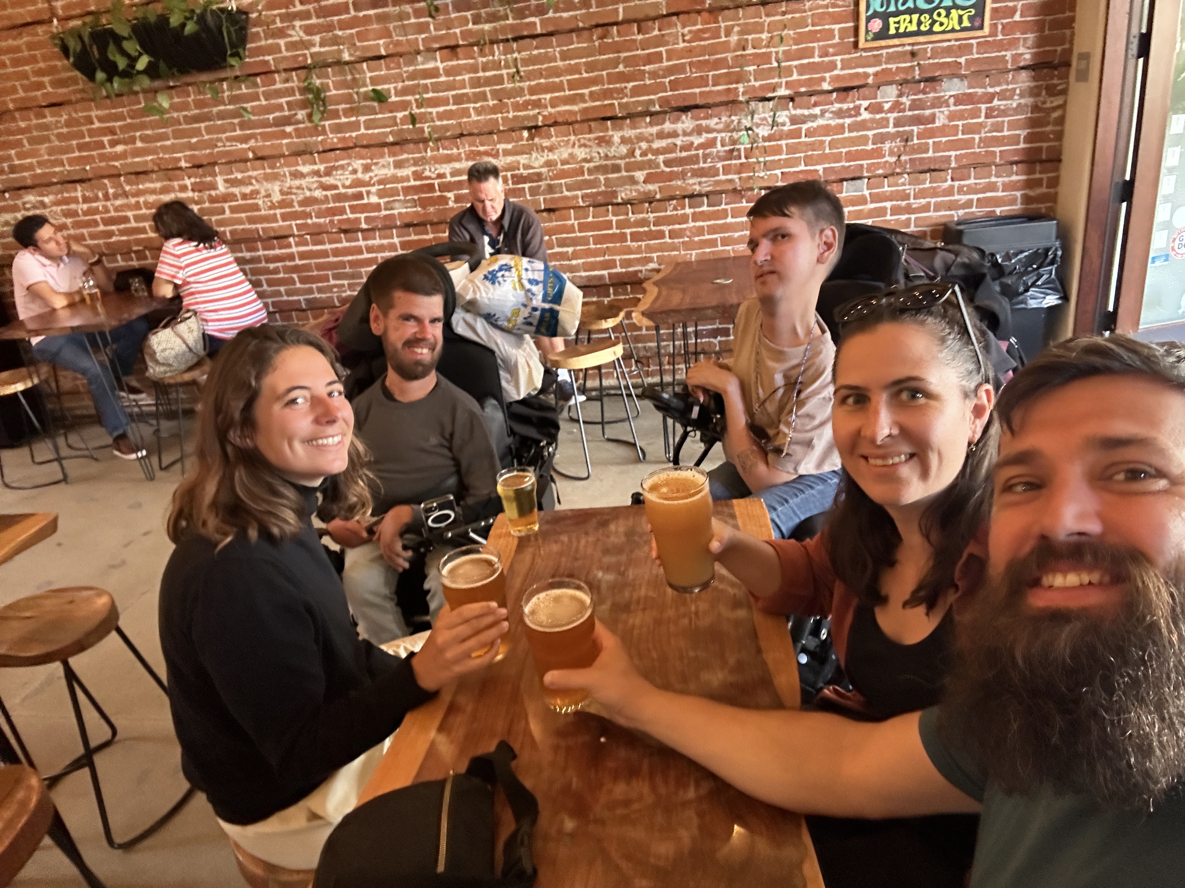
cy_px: 444
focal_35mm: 23
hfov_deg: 73.9
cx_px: 592
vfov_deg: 58.9
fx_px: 787
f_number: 1.9
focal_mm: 2.69
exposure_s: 1/30
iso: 400
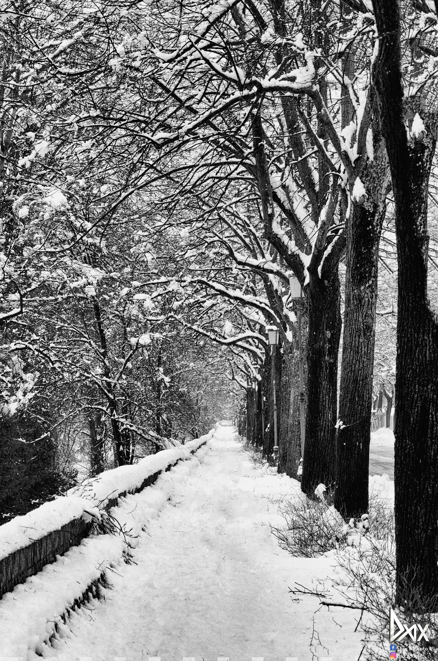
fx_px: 2474
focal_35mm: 135
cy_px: 330
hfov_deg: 10.1
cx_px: 219
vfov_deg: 15.2
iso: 200
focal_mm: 90
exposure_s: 1/250
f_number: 9
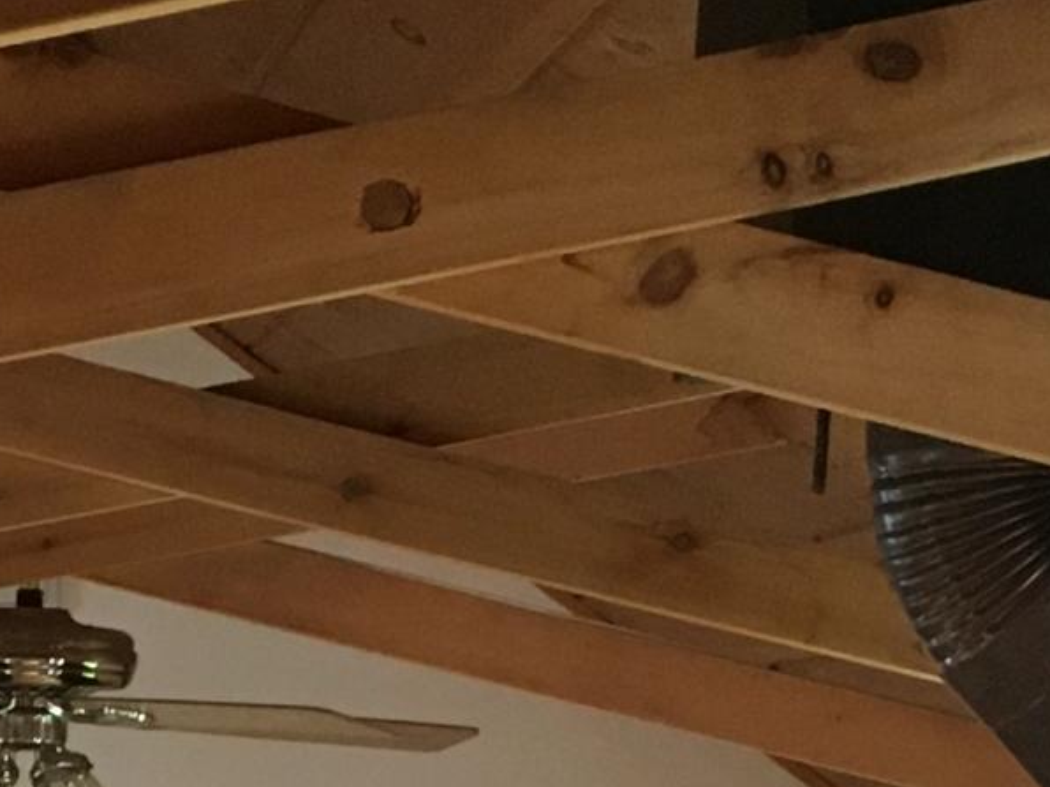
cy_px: 1754
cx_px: -176
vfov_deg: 9.3
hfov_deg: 13.2
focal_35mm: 146
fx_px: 4429
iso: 160
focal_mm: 4.15
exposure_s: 1/30
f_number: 2.2
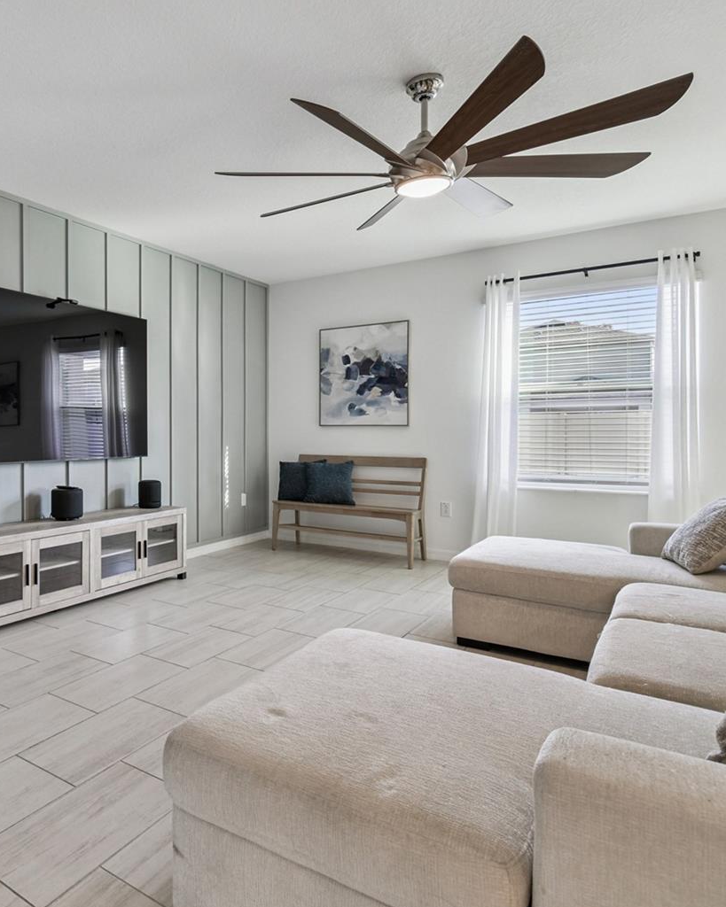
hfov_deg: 58.3
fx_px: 591
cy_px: 443
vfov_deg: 75.0
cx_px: 144
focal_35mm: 22
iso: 100
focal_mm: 10
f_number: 7.1
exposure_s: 1/5
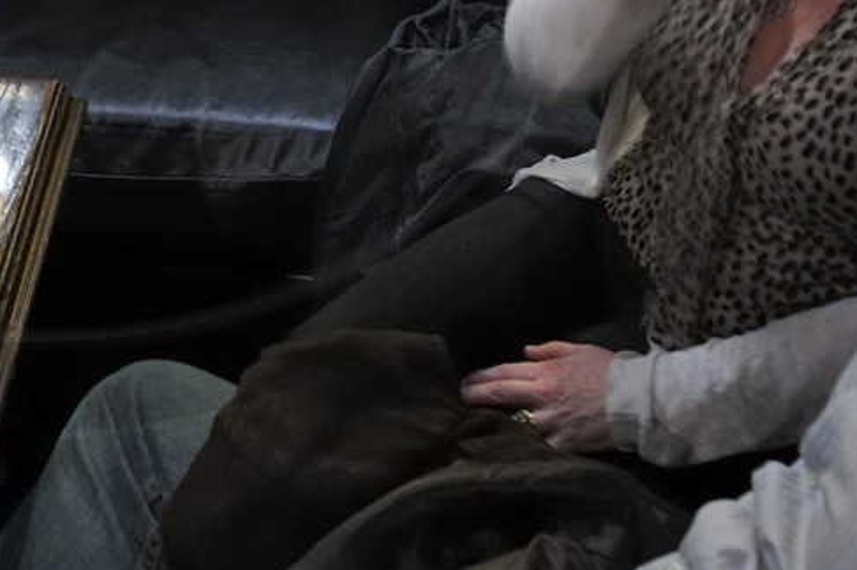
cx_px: 35
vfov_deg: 15.7
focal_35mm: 79
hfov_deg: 24.7
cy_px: -305
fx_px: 1879
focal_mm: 24
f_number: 4
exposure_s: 1/4
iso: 1600
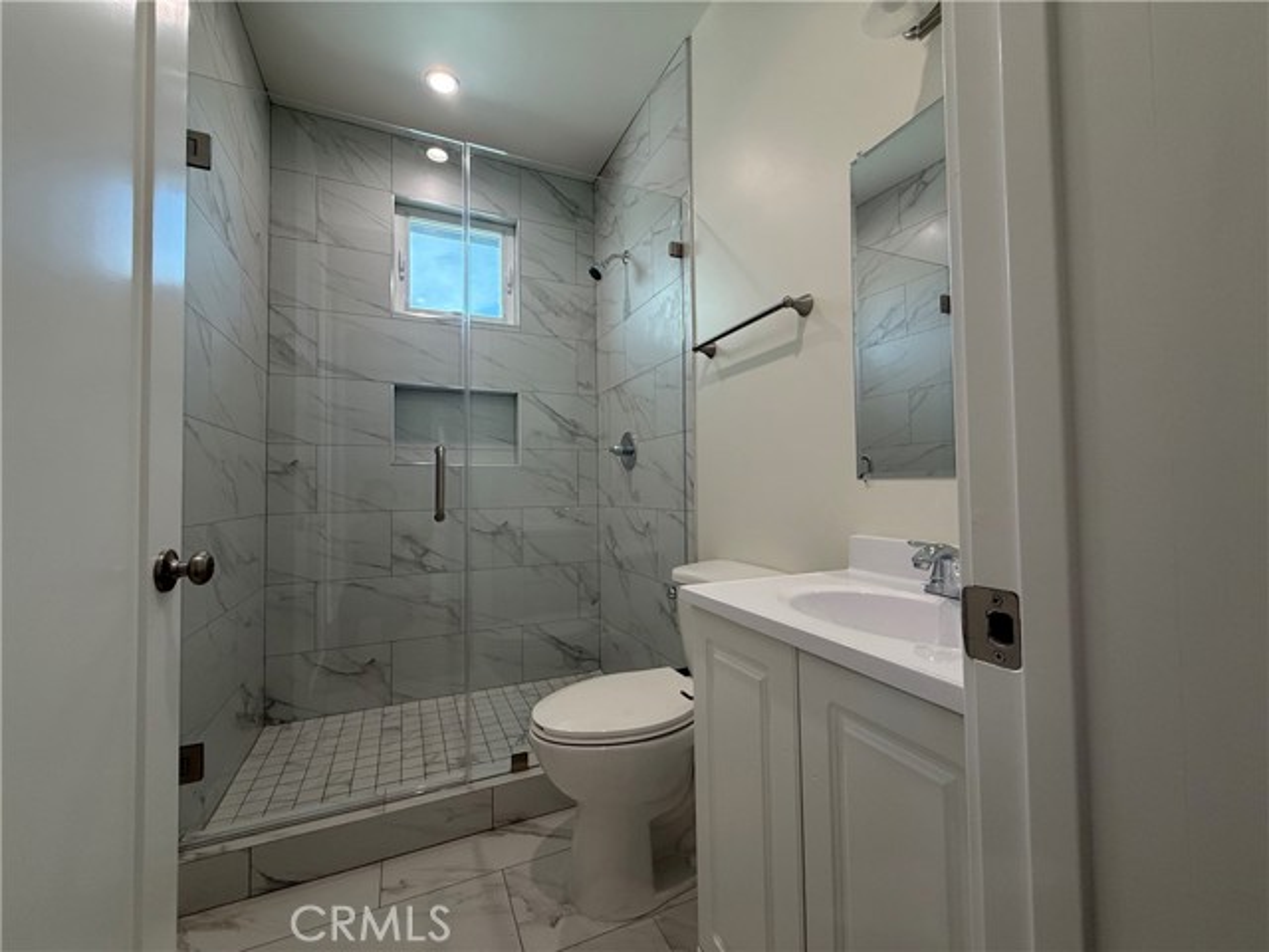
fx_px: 513
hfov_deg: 102.1
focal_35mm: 14
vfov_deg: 85.7
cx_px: 634
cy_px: 476
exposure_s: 1/120
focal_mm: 2.22
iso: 160
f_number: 2.2
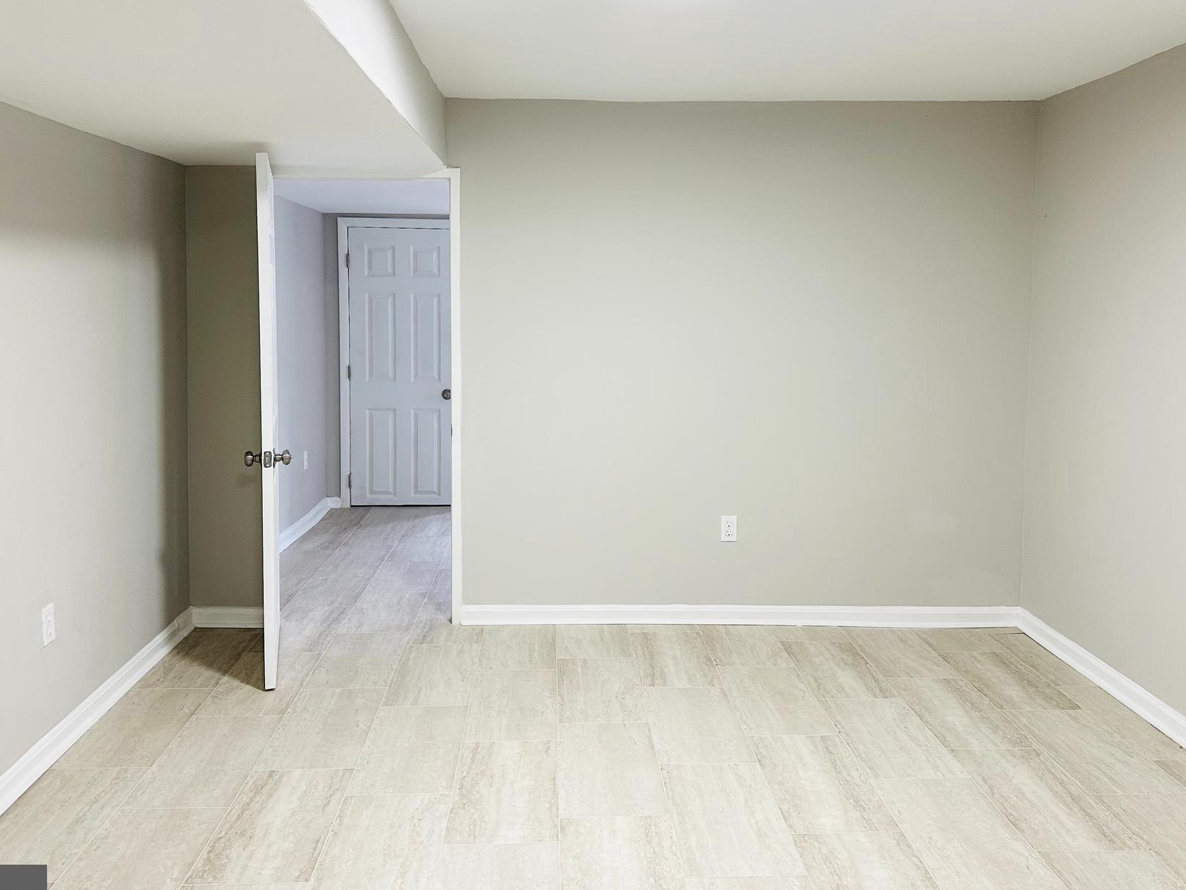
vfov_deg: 46.6
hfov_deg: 59.9
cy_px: 368
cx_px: 607
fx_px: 1028
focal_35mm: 30
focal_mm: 6.86
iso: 160
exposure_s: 1/60
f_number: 1.78
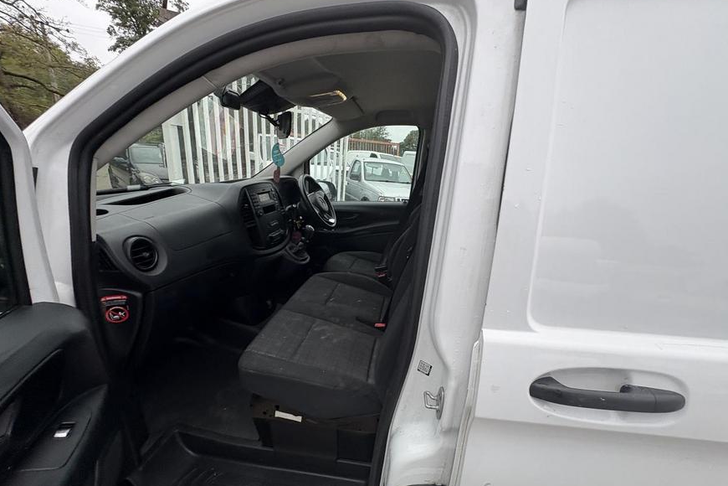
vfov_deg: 77.1
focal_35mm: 15
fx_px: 303
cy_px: 270
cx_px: 373
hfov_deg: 100.4
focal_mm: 2.22
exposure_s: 1/99
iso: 50
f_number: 2.2
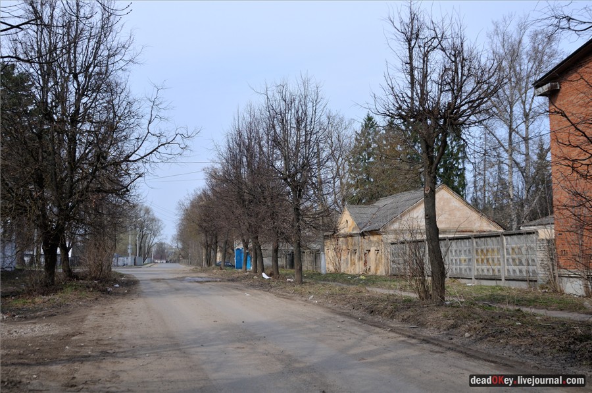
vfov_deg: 36.8
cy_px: 196
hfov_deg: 53.2
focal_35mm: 36
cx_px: 296
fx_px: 591
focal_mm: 24
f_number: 5.6
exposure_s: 1/640
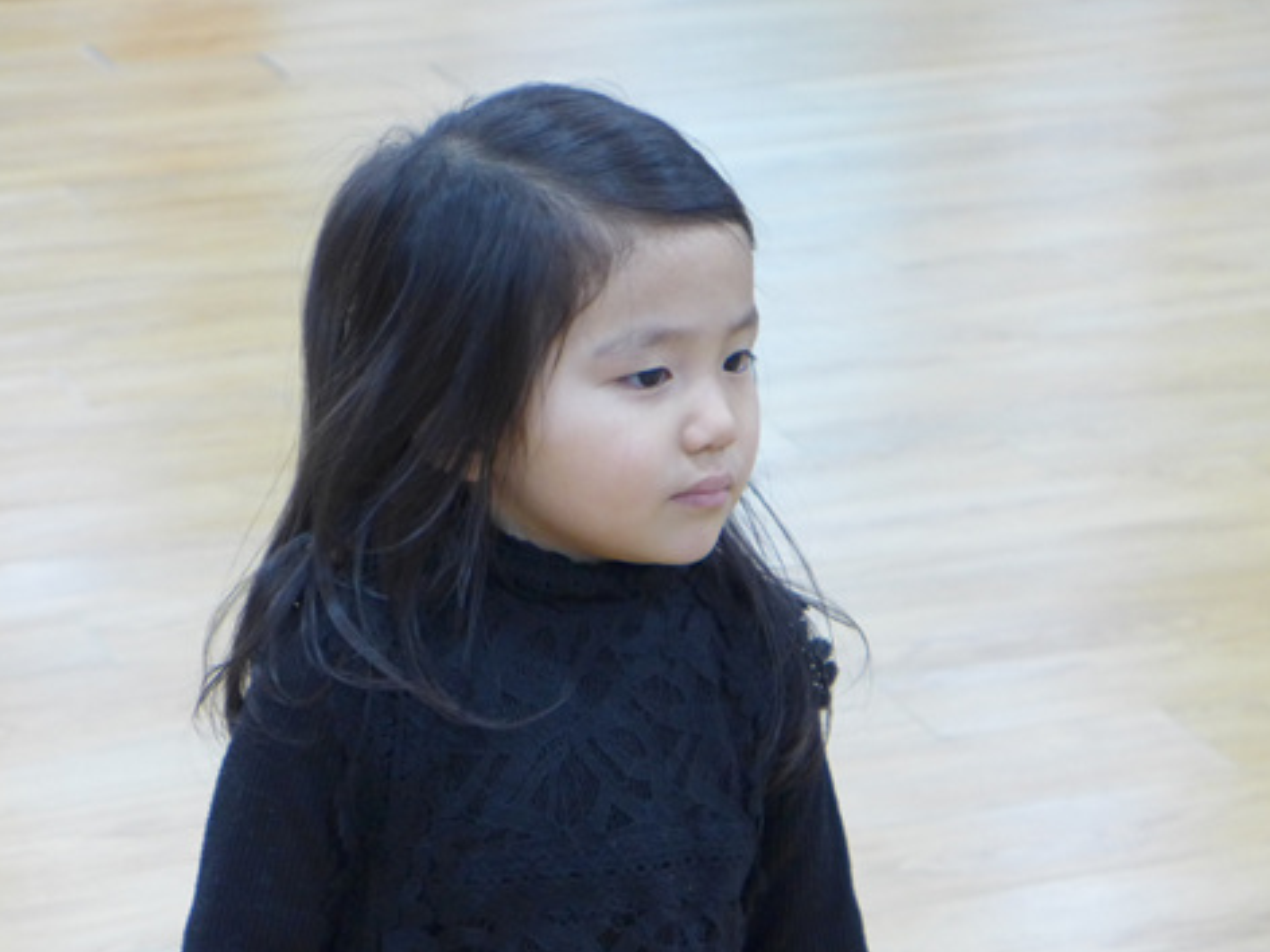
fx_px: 4476
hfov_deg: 16.1
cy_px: 546
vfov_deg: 12.1
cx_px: 549
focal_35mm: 122
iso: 400
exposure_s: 1/60
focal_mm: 17.7
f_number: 2.3
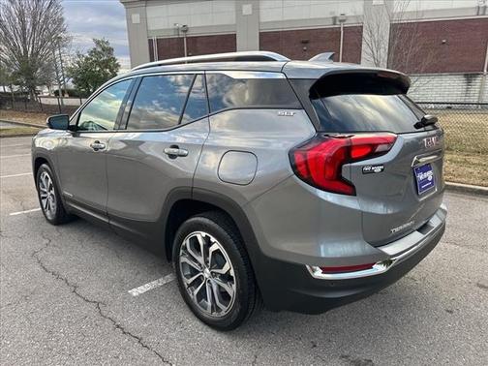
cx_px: 244
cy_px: 183
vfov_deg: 56.8
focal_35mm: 24
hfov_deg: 71.6
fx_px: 338
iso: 80
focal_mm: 6.86
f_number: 1.78
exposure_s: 1/462
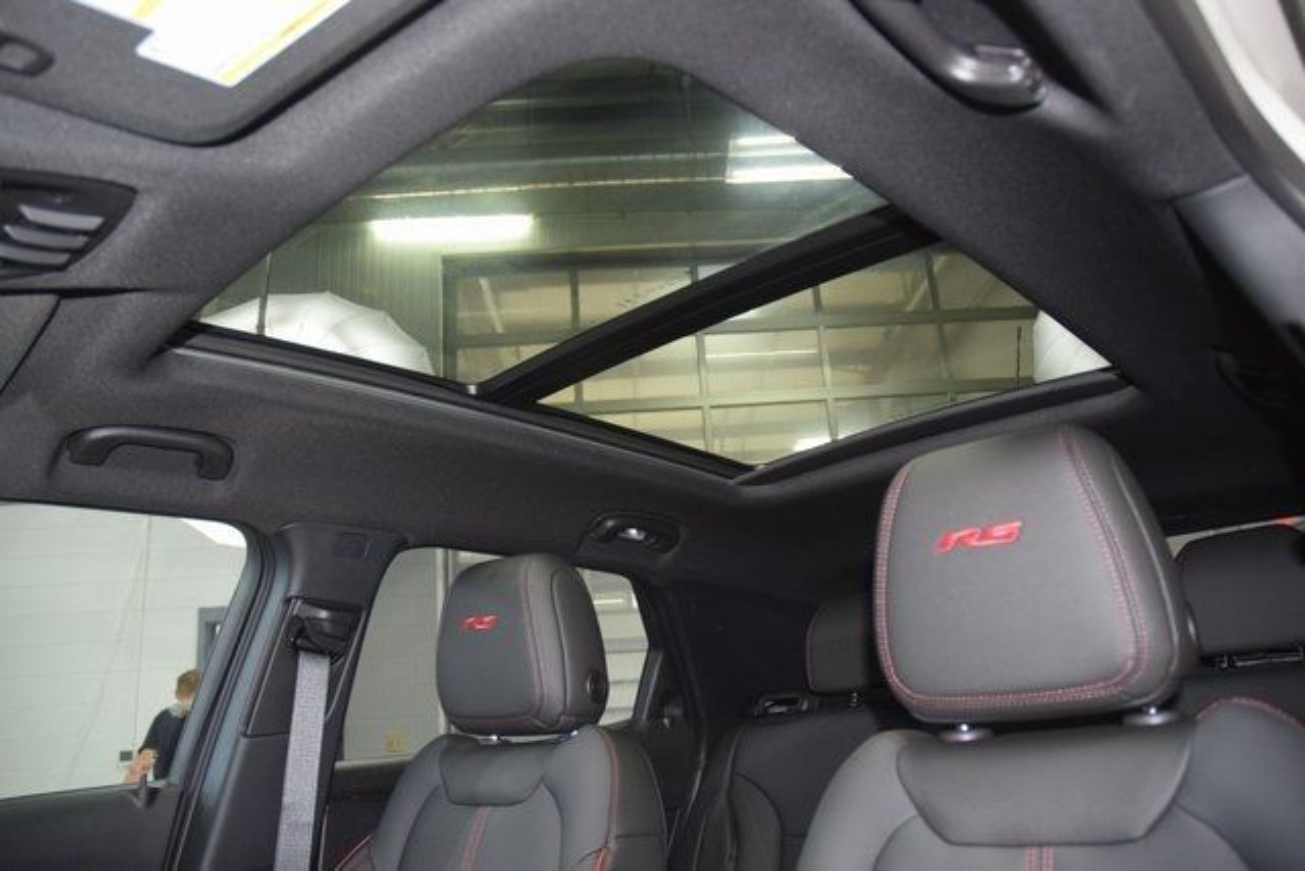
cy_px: 436
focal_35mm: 27
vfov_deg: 48.0
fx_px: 979
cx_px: 652
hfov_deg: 67.4
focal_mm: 18
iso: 2000
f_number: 3.5
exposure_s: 1/60
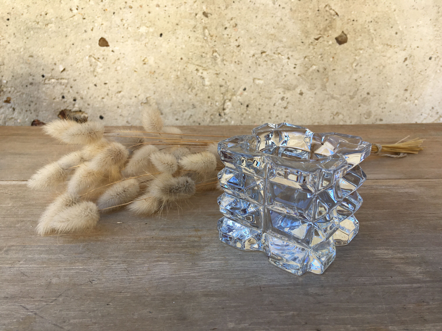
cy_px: 166
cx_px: 221
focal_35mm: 29
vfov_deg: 48.2
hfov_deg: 61.7
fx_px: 370
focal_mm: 4.15
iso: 25
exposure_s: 1/129
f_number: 2.2
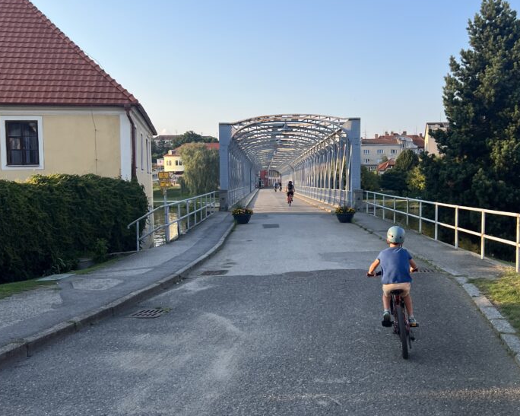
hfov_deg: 47.9
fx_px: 585
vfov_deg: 39.1
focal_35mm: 38
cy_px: 223
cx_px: 282
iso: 50
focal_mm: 5.7
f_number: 1.5
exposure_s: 1/1252
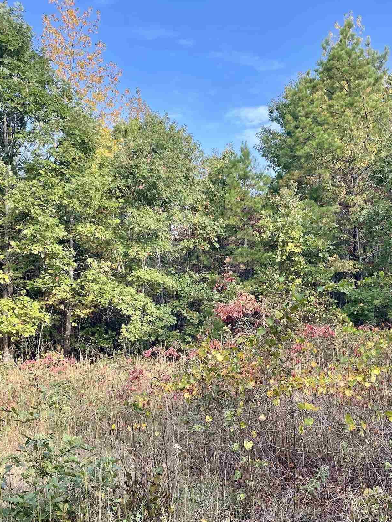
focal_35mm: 41
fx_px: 619
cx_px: 219
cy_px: 298
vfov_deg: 45.6
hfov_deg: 35.1
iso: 32
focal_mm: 4.2
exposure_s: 1/535
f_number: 1.6
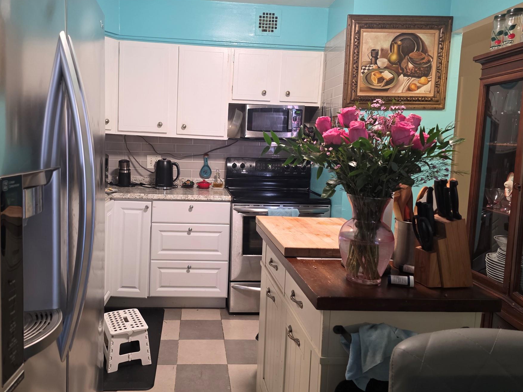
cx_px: 220
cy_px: 173
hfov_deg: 64.9
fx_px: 408
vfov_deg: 51.2
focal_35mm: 27
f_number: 1.7
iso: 320
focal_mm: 6.3
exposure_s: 1/55
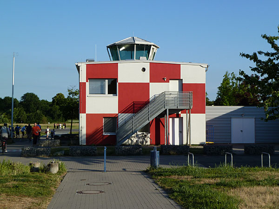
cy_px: 104
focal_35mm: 59
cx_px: 140
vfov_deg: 24.8
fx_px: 476
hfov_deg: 32.7
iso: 80
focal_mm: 9.7
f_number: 3.9
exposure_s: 1/500
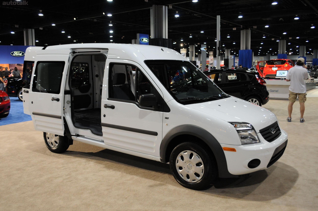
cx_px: 159
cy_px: 106
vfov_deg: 39.9
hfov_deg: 57.3
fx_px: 291
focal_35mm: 33
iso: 800
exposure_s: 1/80
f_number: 4.5
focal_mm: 22
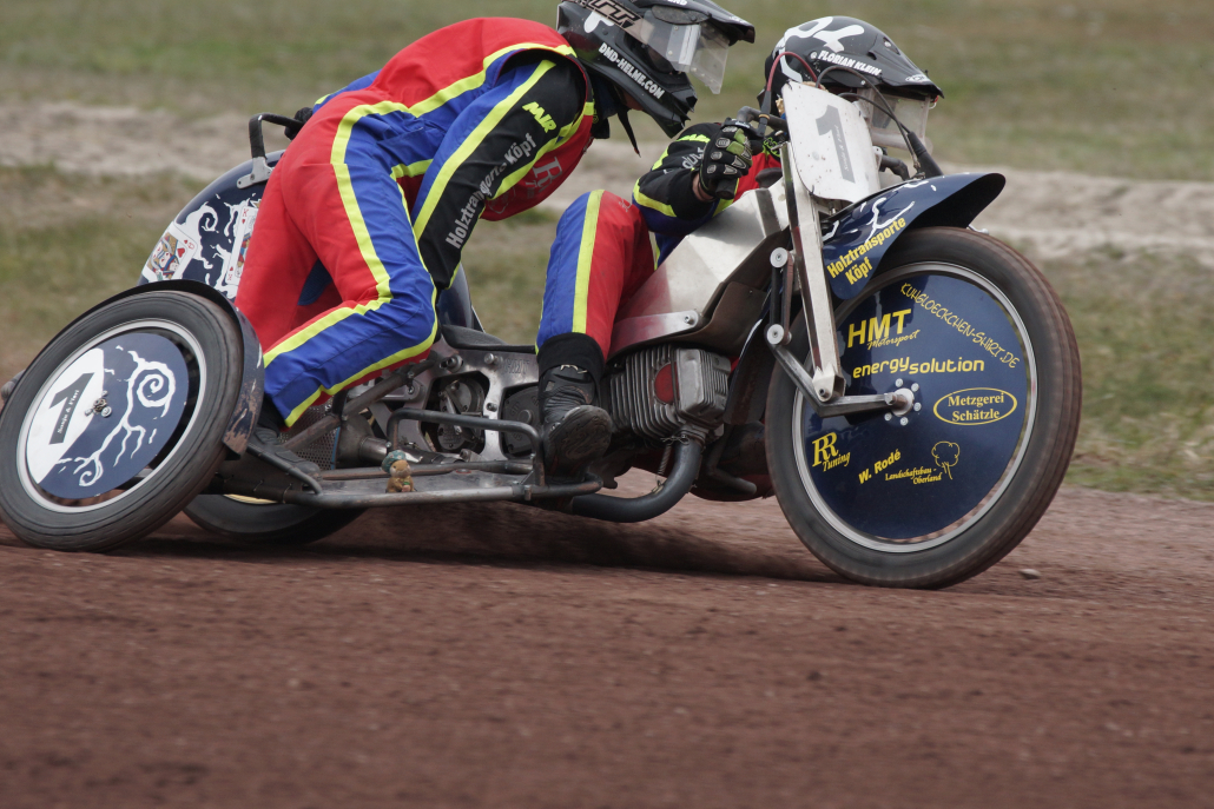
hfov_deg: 3.3
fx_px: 21213
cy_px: 339
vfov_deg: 2.2
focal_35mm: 629
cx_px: 684
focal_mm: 360
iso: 400
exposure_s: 1/1000
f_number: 5.6
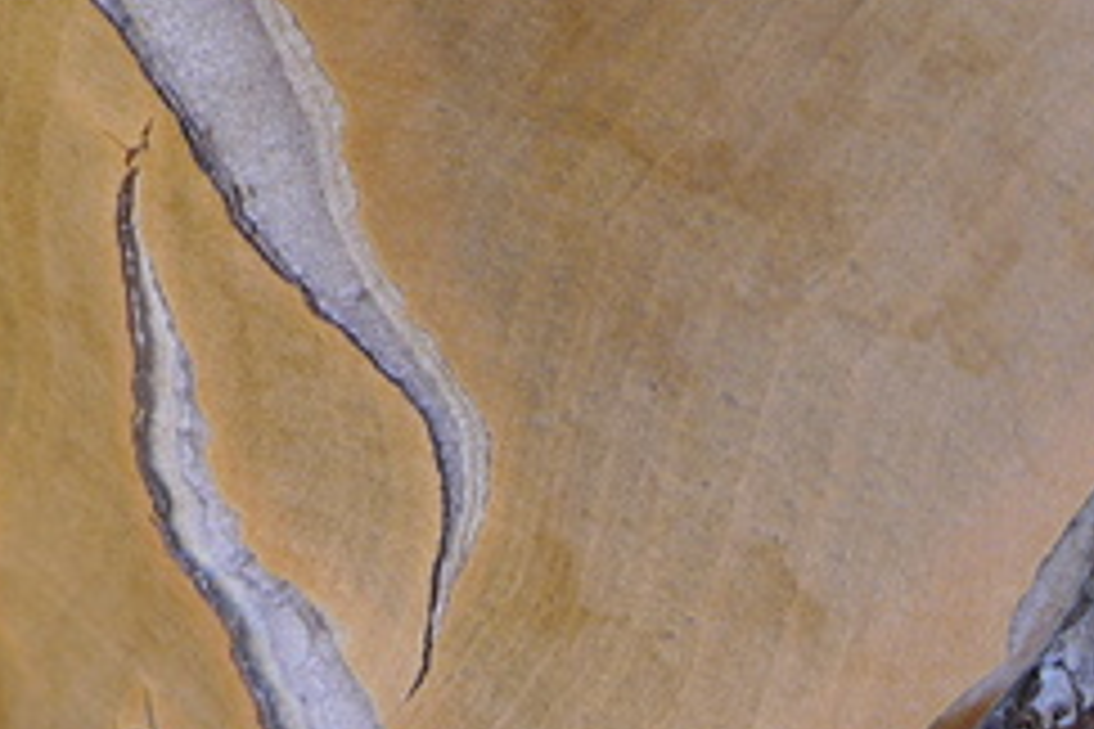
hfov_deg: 25.3
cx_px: 1339
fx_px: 2157
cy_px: 328
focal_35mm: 71
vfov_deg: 19.2
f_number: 2.8
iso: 80
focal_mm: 4.7
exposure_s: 1/100
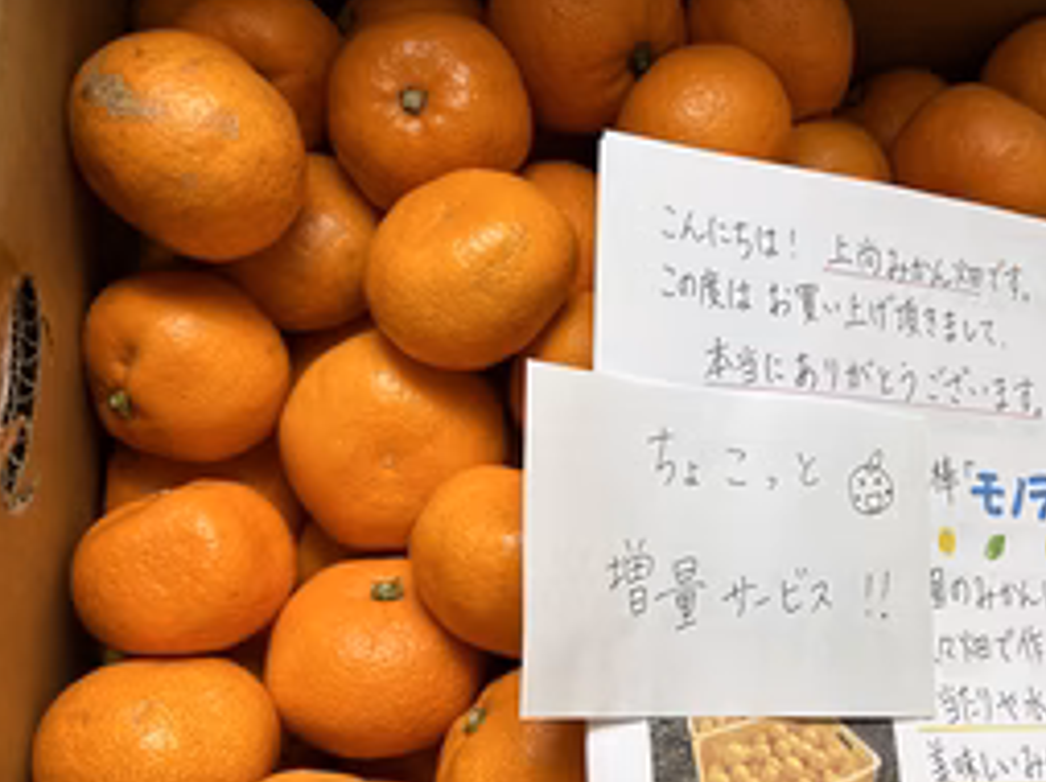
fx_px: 1238
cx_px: 766
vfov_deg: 35.1
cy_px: 428
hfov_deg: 44.5
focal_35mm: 41
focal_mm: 5.7
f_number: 1.5
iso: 100
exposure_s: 1/50
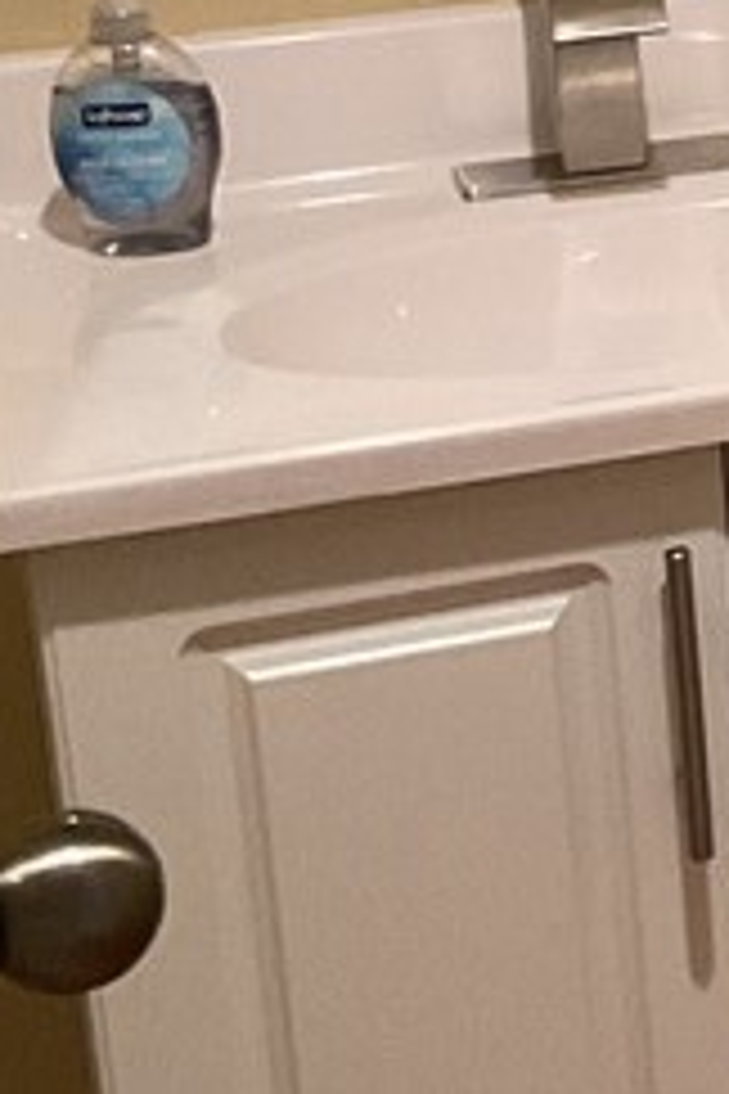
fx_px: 3857
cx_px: 1642
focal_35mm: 127
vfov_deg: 15.9
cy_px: 23
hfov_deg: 9.7
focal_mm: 3
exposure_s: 1/60
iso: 250
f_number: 1.8
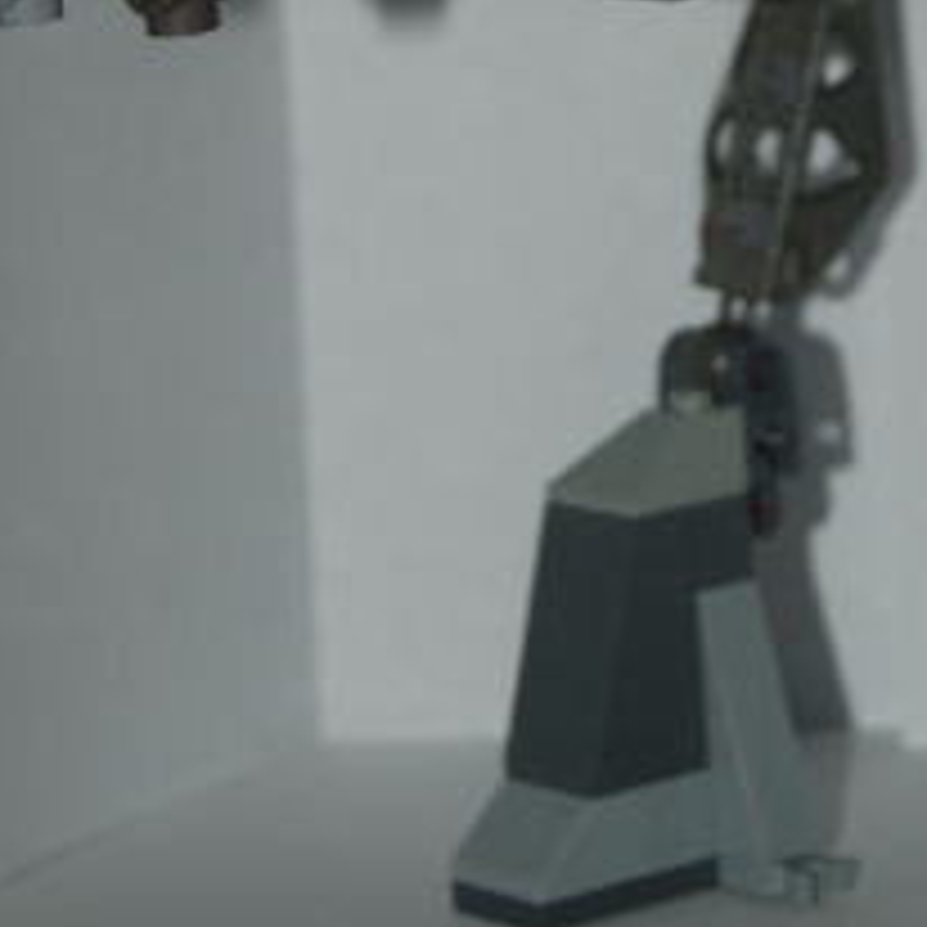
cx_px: 783
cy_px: -270
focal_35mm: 204
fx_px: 6188
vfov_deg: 8.4
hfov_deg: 8.5
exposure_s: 1/125
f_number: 5.6
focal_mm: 55
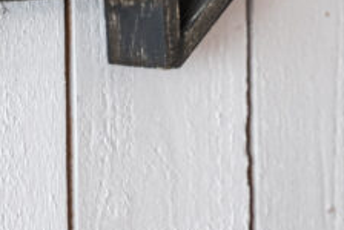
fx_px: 2095
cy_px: -155
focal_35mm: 219
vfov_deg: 6.2
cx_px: 48
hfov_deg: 9.4
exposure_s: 1/250
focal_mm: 48
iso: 1000
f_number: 4.5
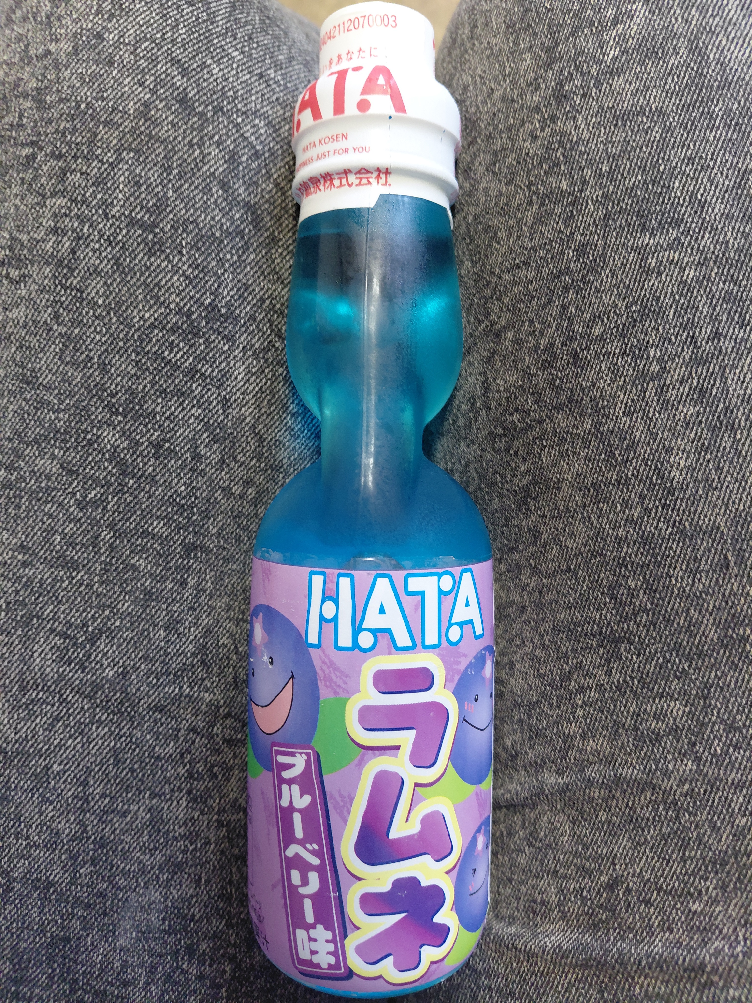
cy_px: 502
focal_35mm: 25
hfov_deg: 54.9
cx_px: 376
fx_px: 724
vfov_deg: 69.4
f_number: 1.8
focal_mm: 4.69
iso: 320
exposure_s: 1/60.2
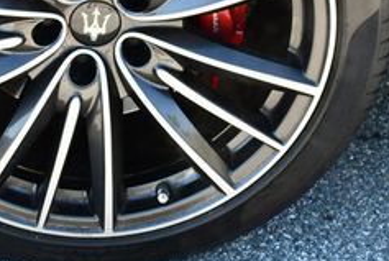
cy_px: 0
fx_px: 1169
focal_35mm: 108
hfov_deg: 18.7
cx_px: 77
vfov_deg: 12.6
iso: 400
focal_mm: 20
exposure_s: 1/250
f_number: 5.6
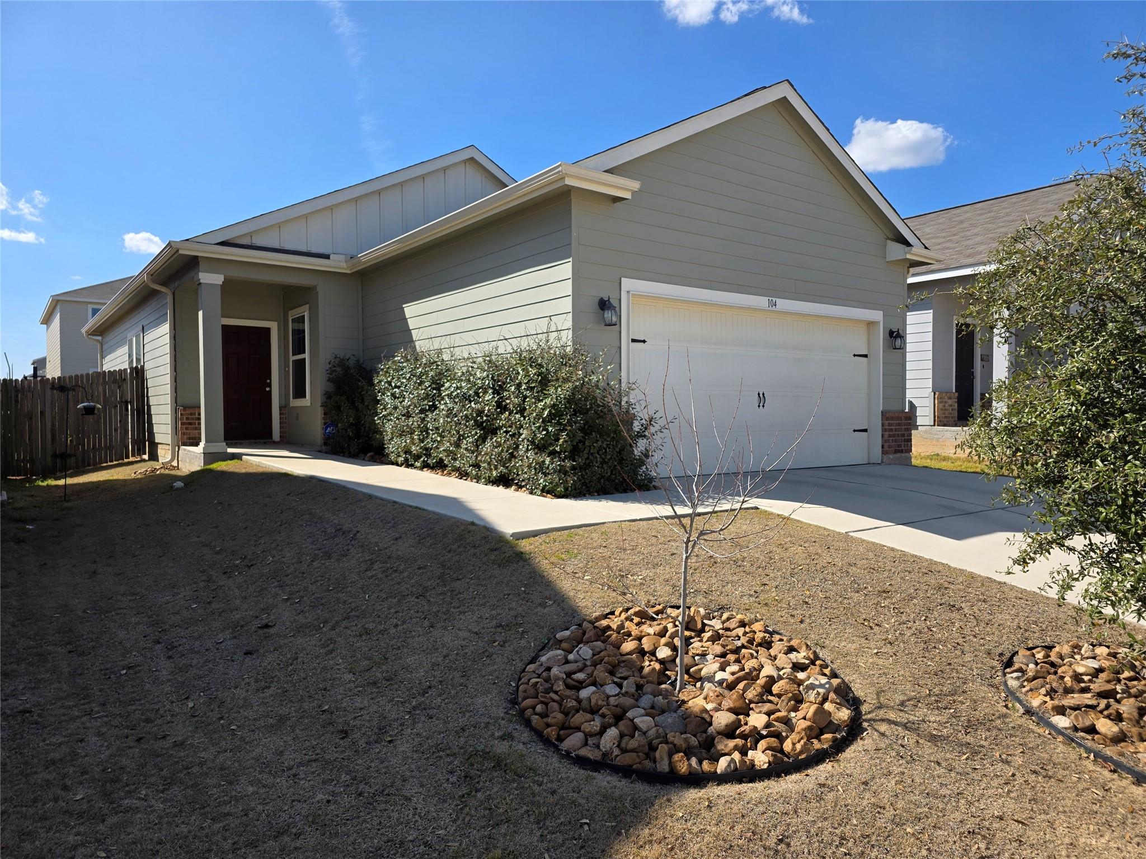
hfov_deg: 73.9
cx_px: 573
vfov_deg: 58.9
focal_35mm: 23
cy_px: 430
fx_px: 761
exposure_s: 1/4650
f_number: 1.7
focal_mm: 6.3
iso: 80
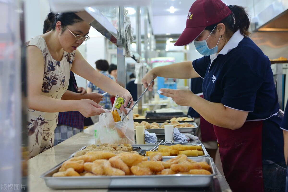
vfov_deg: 24.2
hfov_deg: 35.6
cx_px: 144
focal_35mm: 56
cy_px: 96
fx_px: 448
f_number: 3.8
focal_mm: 56
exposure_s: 1/50
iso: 400
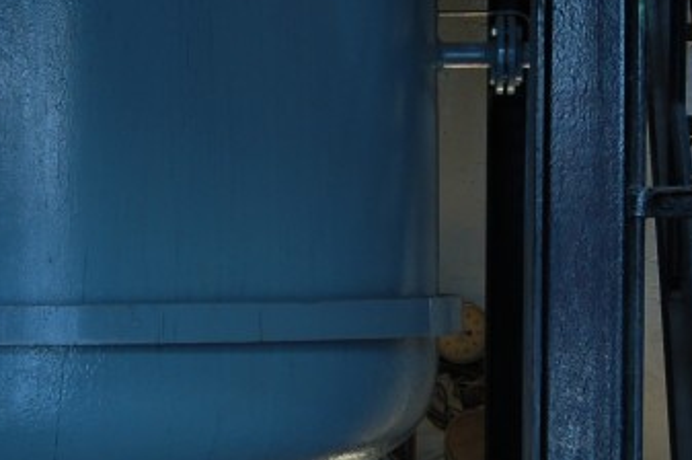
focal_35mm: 82
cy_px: 172
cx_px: 427
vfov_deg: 16.6
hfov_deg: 24.7
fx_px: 1575
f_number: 6.3
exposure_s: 8
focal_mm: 18
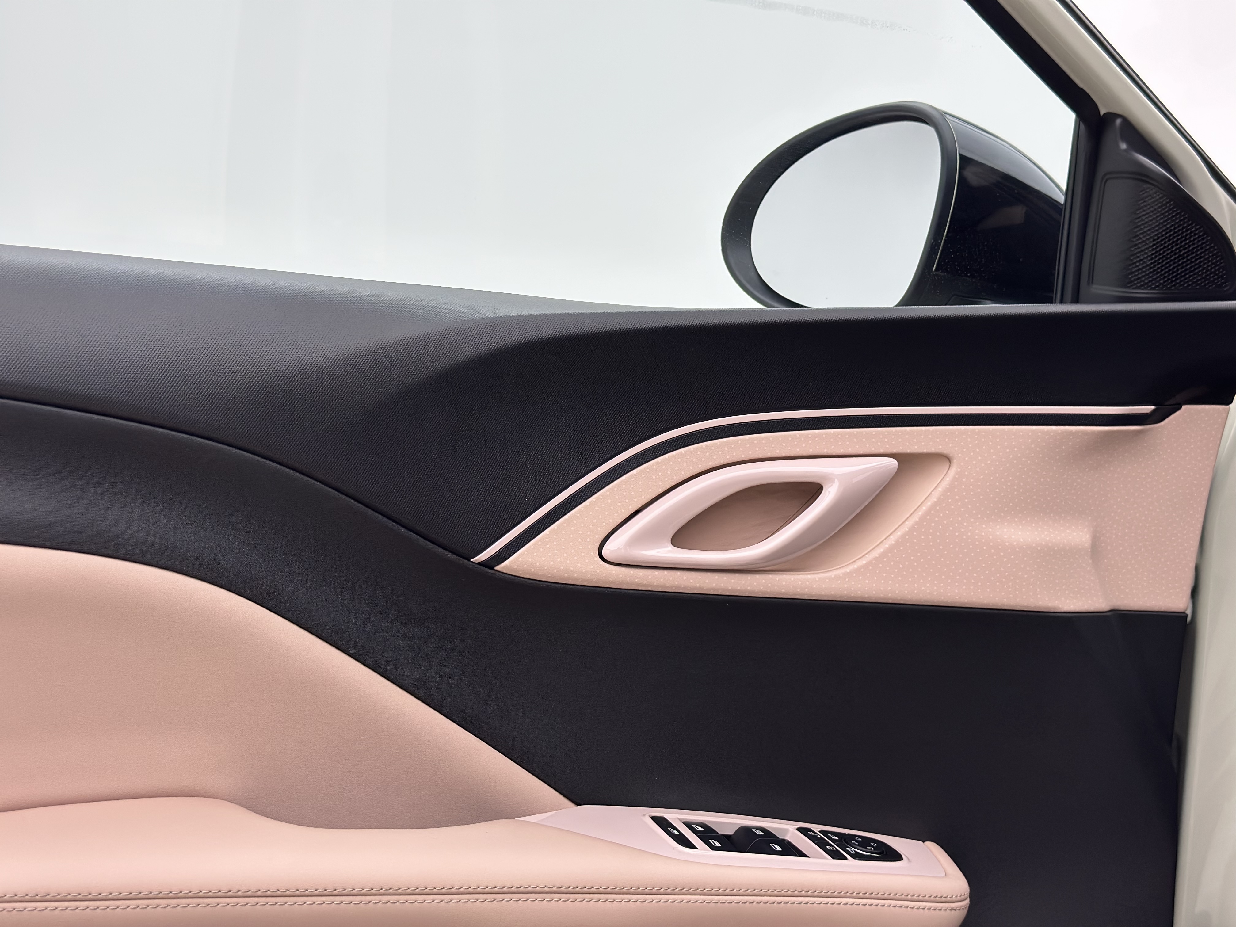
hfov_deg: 39.7
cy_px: 464
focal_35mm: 48
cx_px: 618
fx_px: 1714
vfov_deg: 30.3
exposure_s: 1/365
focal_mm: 6.86
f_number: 1.78
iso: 80
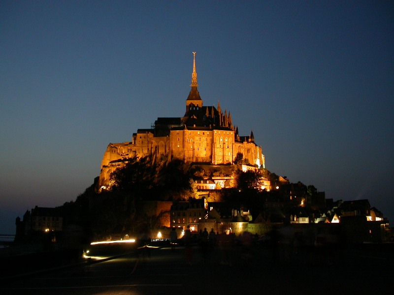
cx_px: 197
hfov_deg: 49.0
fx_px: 433
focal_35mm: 38
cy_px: 148
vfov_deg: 37.7
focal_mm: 7.85
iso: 200
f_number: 2.6
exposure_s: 1.7
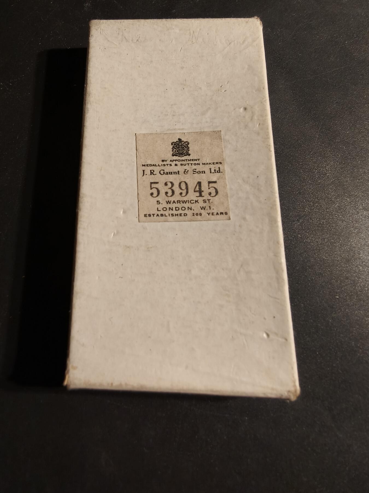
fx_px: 327
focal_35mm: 23
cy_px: 246
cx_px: 184
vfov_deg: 73.9
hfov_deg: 58.9
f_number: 2
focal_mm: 2.32
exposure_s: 1/100
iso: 200
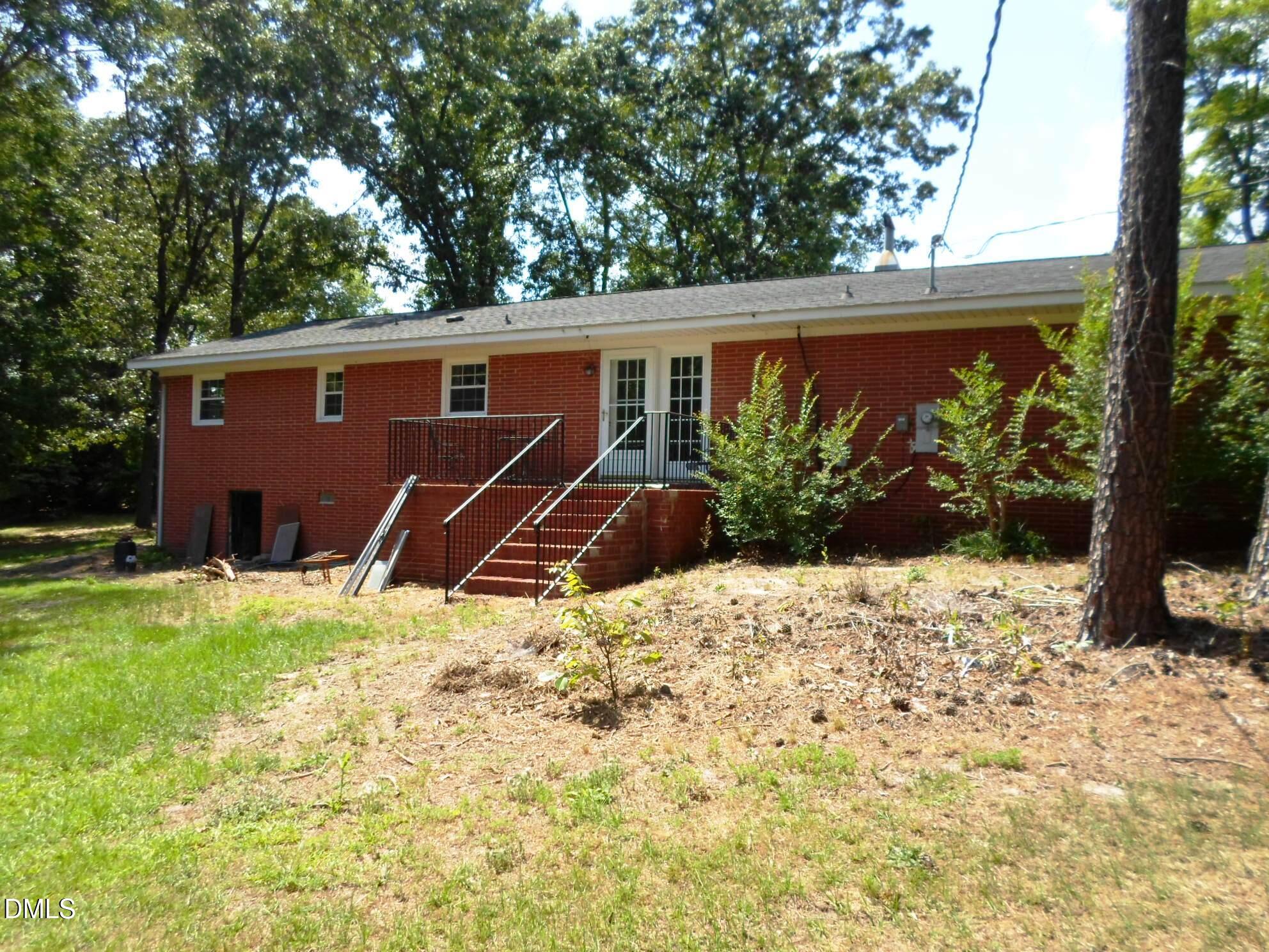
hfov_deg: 69.4
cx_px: 634
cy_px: 476
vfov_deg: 54.9
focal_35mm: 25
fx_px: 916
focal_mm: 4.5
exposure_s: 1/500
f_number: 2.5
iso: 80
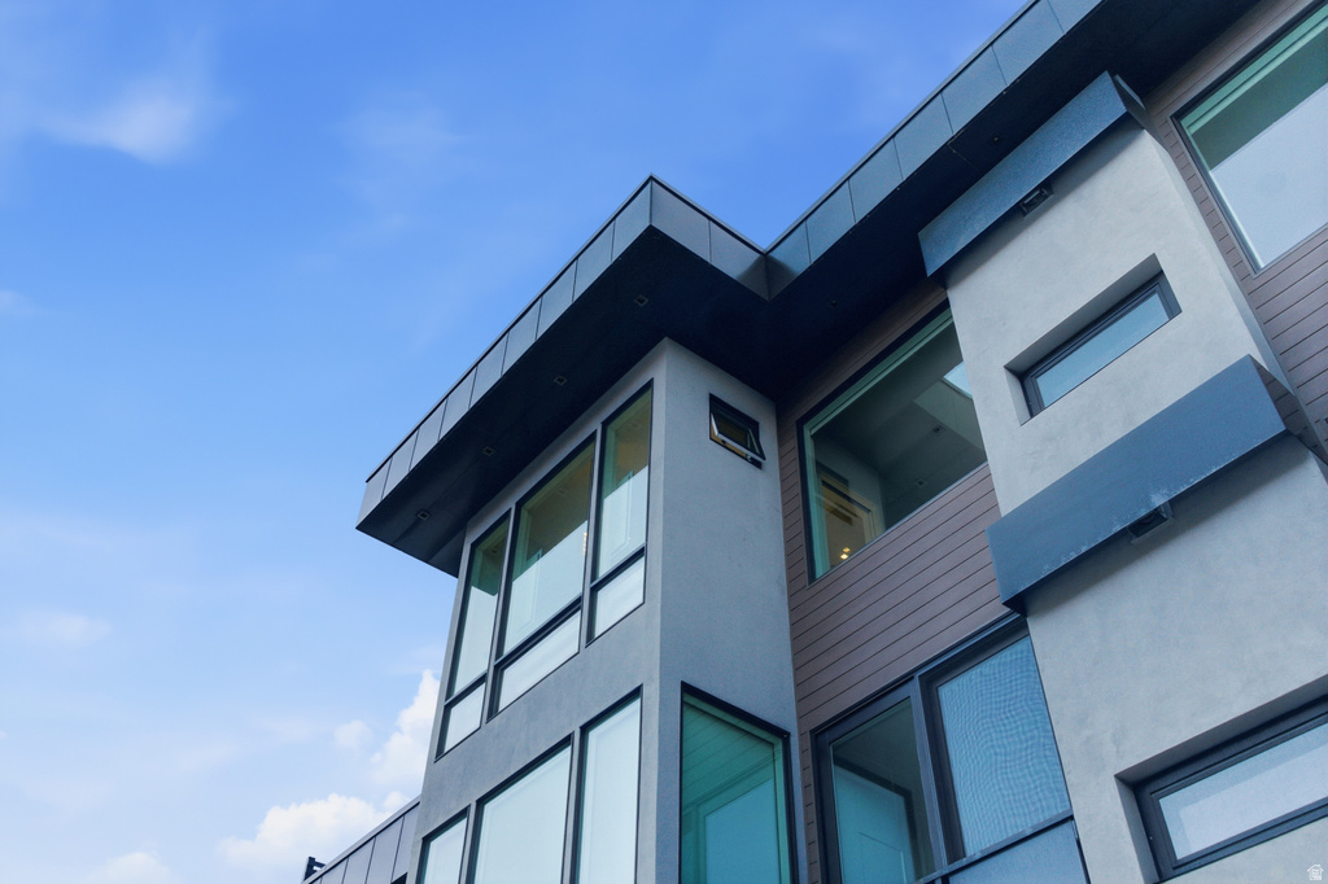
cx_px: 664
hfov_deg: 57.2
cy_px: 442
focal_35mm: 33
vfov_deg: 39.9
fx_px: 1217
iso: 500
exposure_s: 1/8000
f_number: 3.5
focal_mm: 33
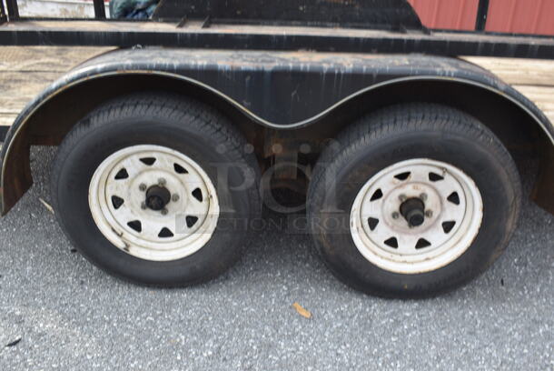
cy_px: 186
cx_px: 277
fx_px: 555
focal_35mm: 36
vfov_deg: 37.0
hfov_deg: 53.1
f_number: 8
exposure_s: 1/60
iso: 100
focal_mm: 24
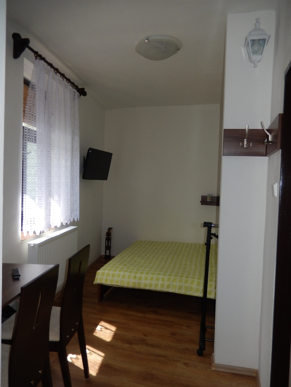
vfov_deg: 69.4
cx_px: 146
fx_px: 280
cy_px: 194
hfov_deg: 54.9
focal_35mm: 25
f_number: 3.4
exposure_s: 1/200
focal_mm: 4.5
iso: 125
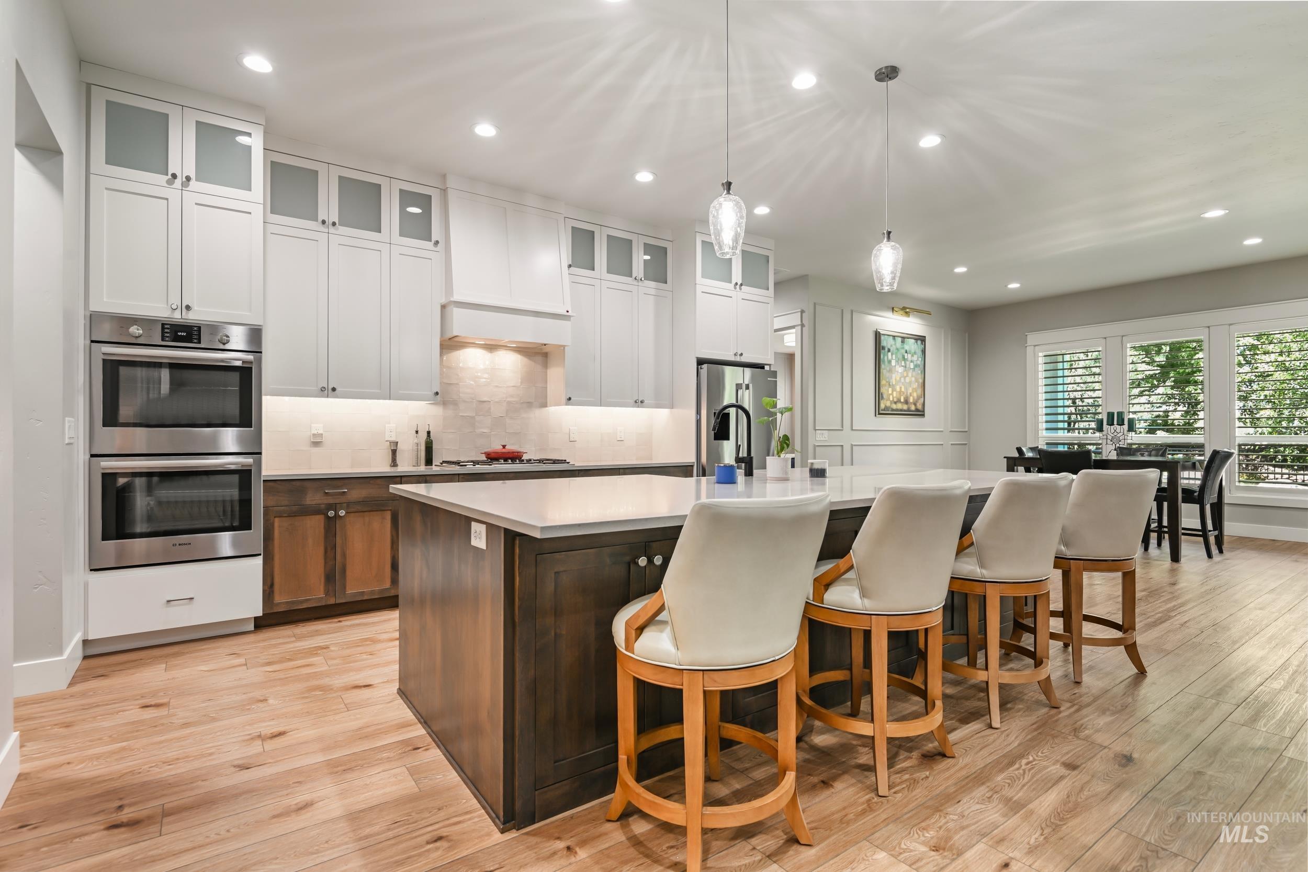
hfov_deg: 93.3
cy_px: 436
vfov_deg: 70.4
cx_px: 654
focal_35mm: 17
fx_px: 618
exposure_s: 1/1.25
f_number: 8
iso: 200
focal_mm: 17
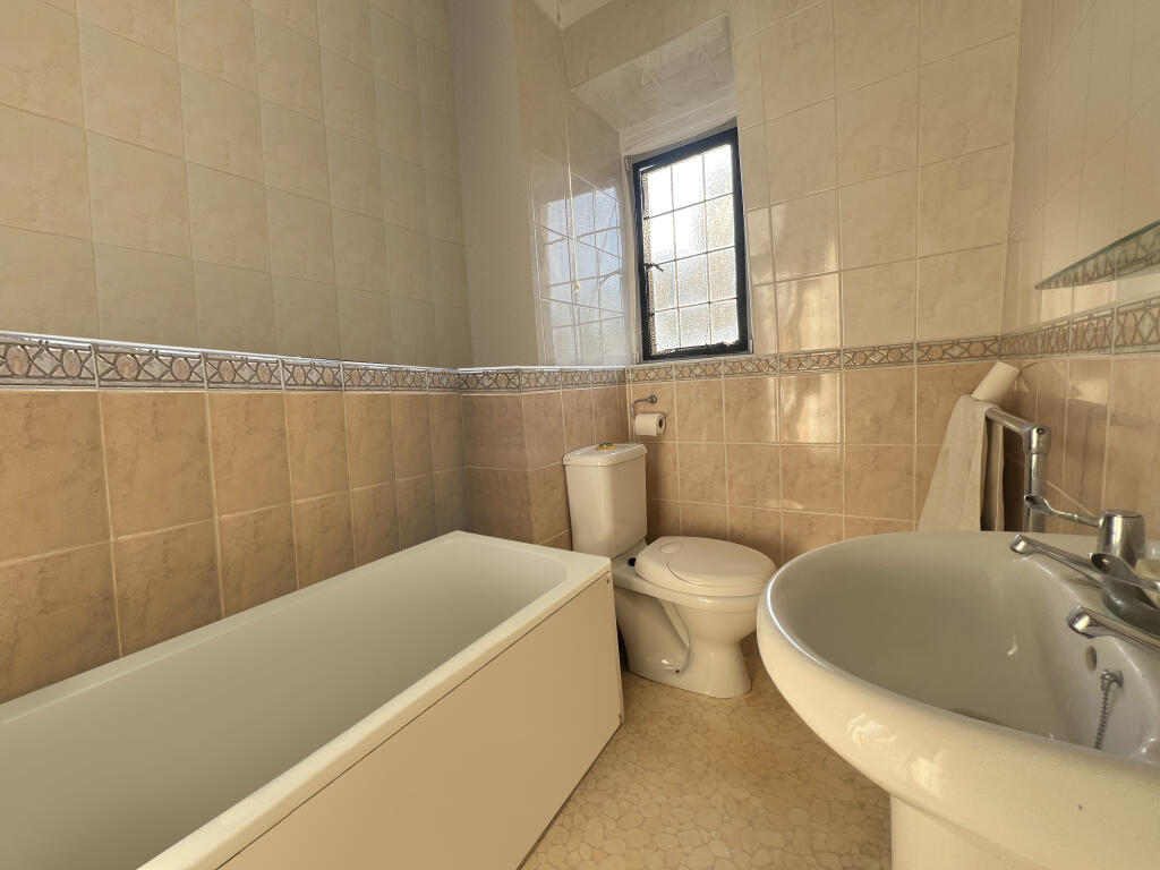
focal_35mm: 13
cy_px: 435
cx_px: 580
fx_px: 436
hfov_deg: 106.2
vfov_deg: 89.9
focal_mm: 1.57
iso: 32
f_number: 1.8
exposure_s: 1/113
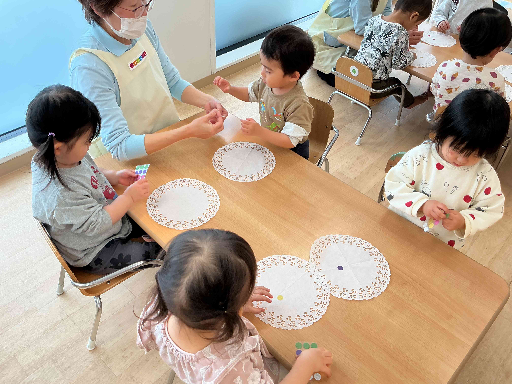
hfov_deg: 61.7
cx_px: 256
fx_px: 429
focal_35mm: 29
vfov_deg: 48.2
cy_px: 192
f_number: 1.8
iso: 25
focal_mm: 3
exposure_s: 1/120
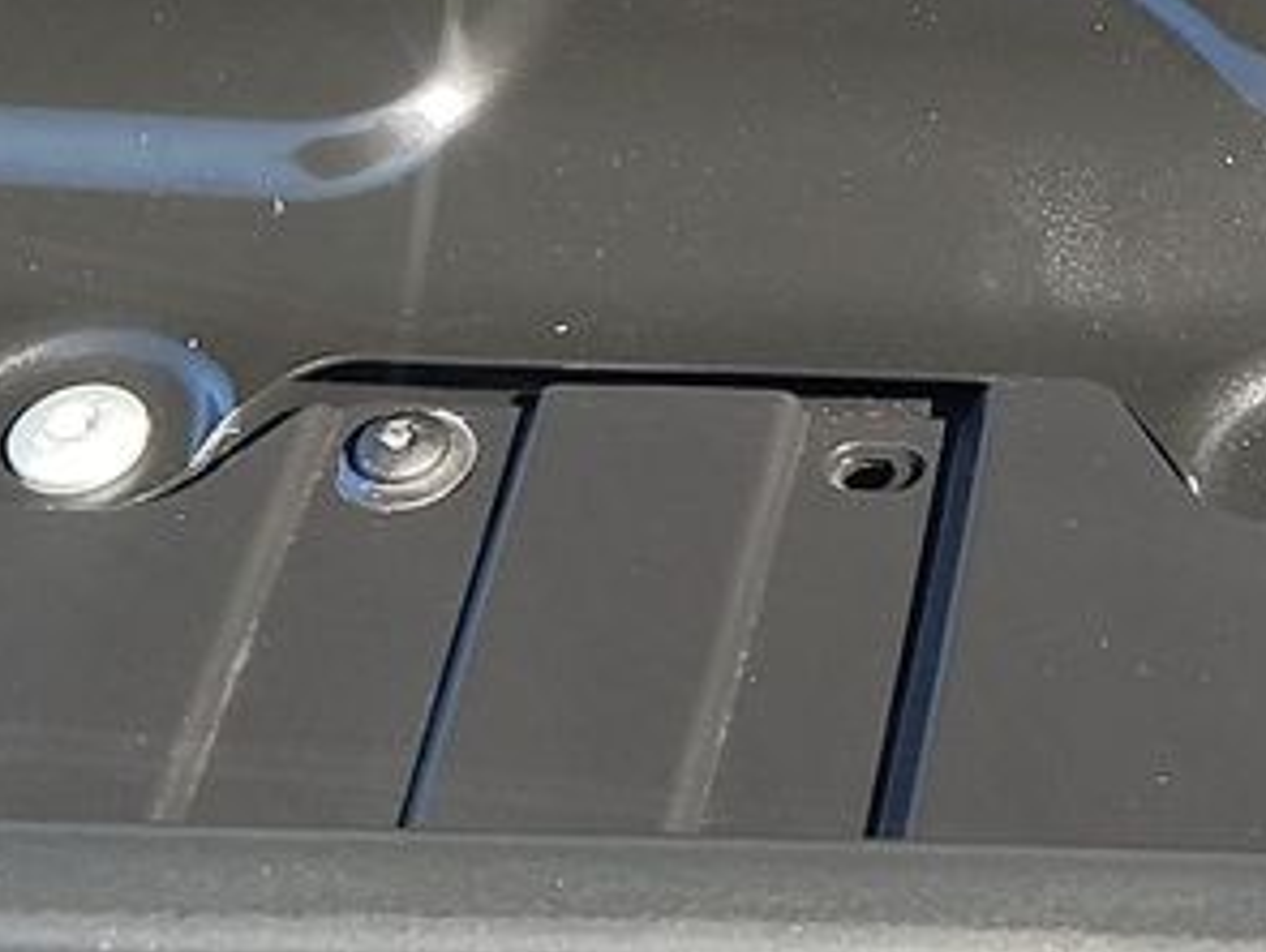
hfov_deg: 14.4
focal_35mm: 130
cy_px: -656
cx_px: 1695
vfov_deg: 10.8
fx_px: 4760
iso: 50
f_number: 1.8
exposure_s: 1/150
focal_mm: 6.7
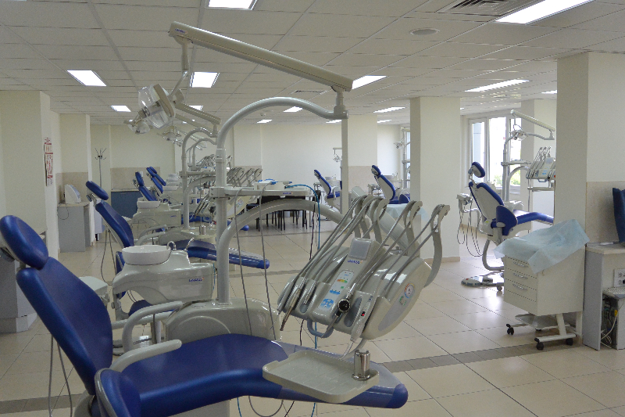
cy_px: 208
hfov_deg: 60.3
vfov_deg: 42.3
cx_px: 312
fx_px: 538
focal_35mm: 31
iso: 400
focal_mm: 11.8
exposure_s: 1/125
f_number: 3.8
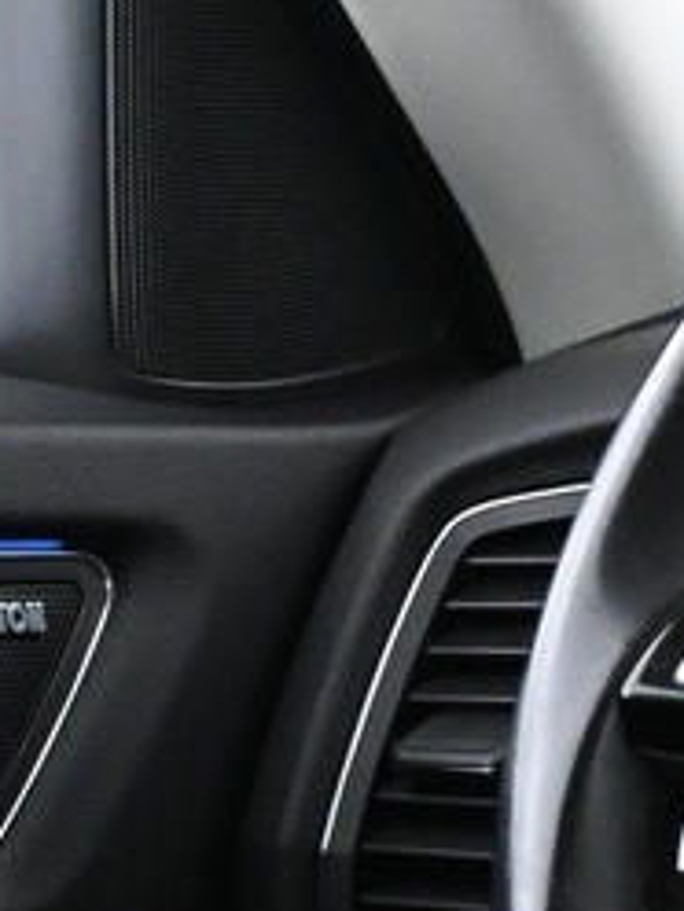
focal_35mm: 203
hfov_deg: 7.1
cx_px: 1350
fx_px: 5337
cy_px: 569
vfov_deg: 9.8
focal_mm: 21.5
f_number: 4
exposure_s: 1/30
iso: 4500
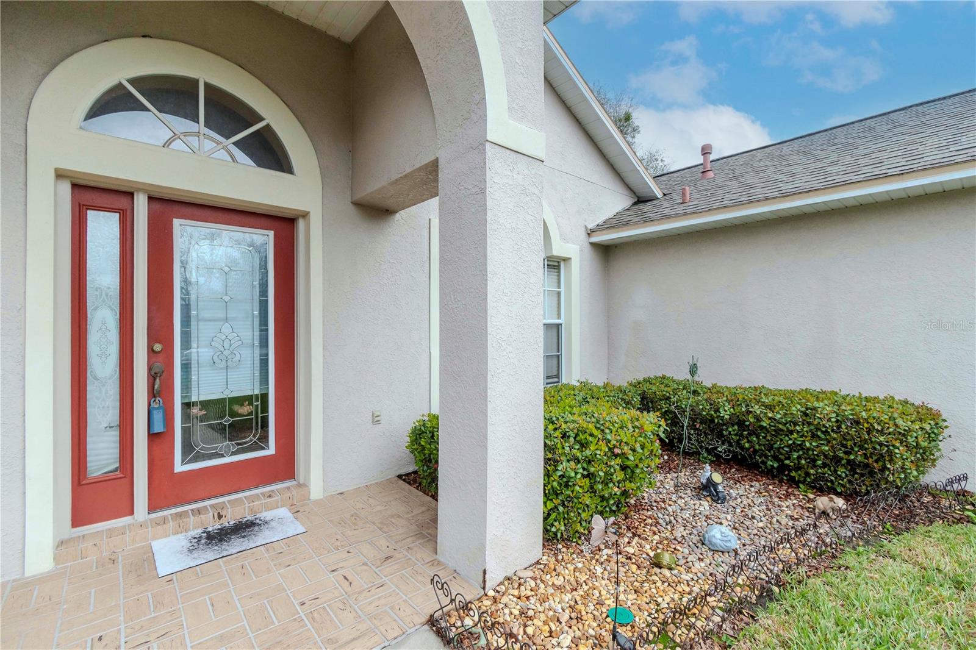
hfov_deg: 100.4
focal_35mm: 15
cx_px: 488
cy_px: 325
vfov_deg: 77.3
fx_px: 407
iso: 500
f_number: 7.1
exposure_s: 1/1250
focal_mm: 10
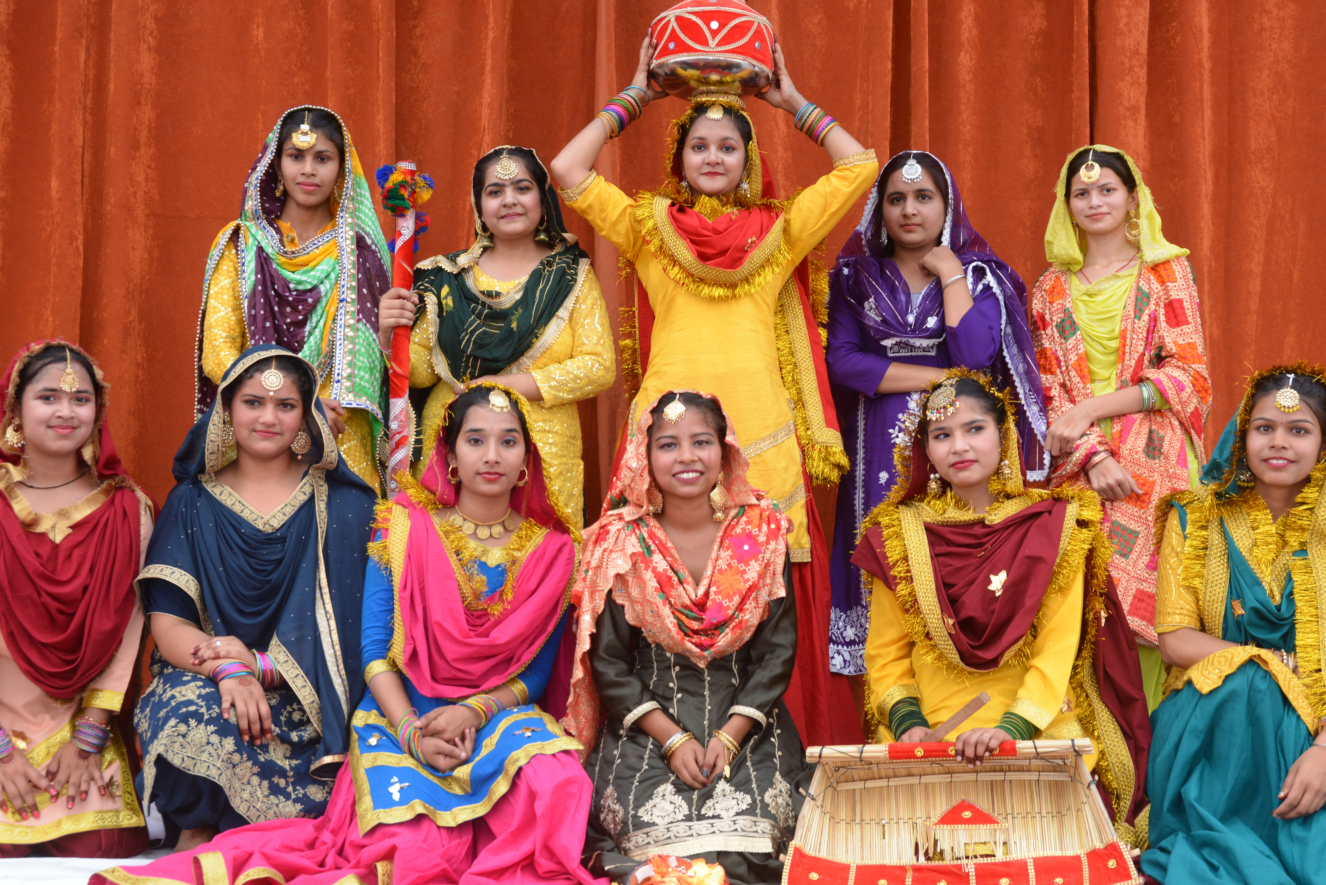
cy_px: 432
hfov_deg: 36.9
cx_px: 649
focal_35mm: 54
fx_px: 1990
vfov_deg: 25.1
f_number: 9
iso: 800
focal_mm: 38
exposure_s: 1/160
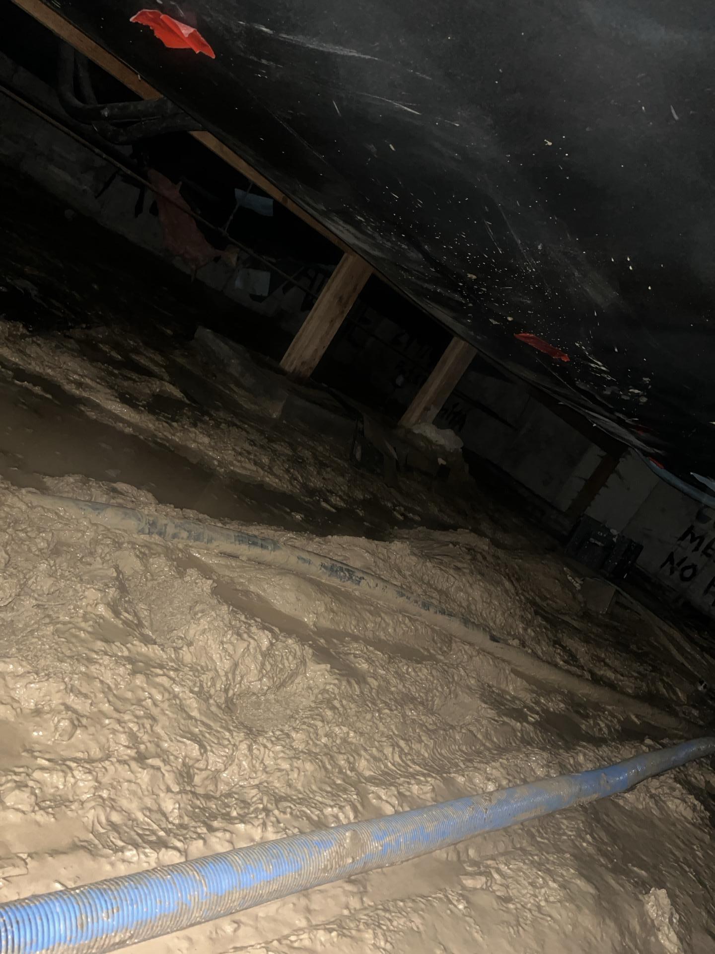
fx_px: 716
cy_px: 477
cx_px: 358
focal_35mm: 26
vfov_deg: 67.3
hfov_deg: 53.1
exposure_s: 1/4
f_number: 1.6
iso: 250
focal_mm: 5.1
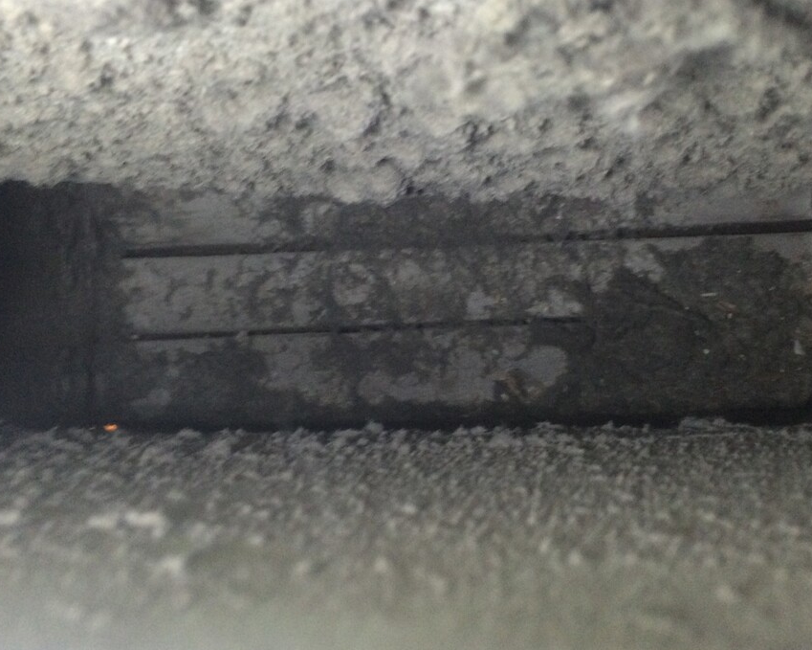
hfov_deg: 45.8
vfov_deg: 37.1
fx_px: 961
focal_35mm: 40
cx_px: 440
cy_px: 246
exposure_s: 1/30
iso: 320
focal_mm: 4.15
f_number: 2.2
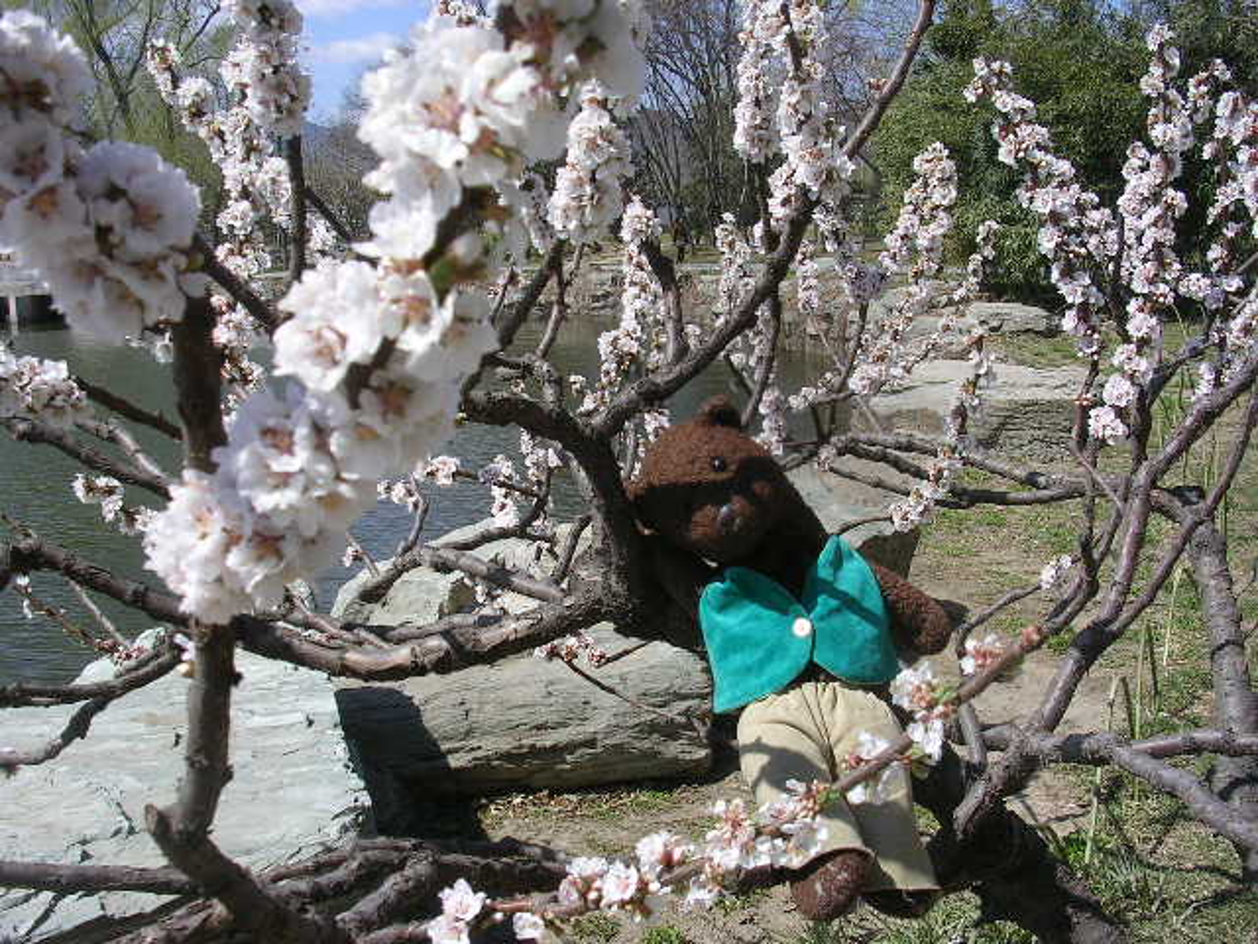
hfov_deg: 49.0
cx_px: 629
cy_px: 472
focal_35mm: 38
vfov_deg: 37.7
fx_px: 1381
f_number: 5.6
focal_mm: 5.8
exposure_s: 1/334
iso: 50
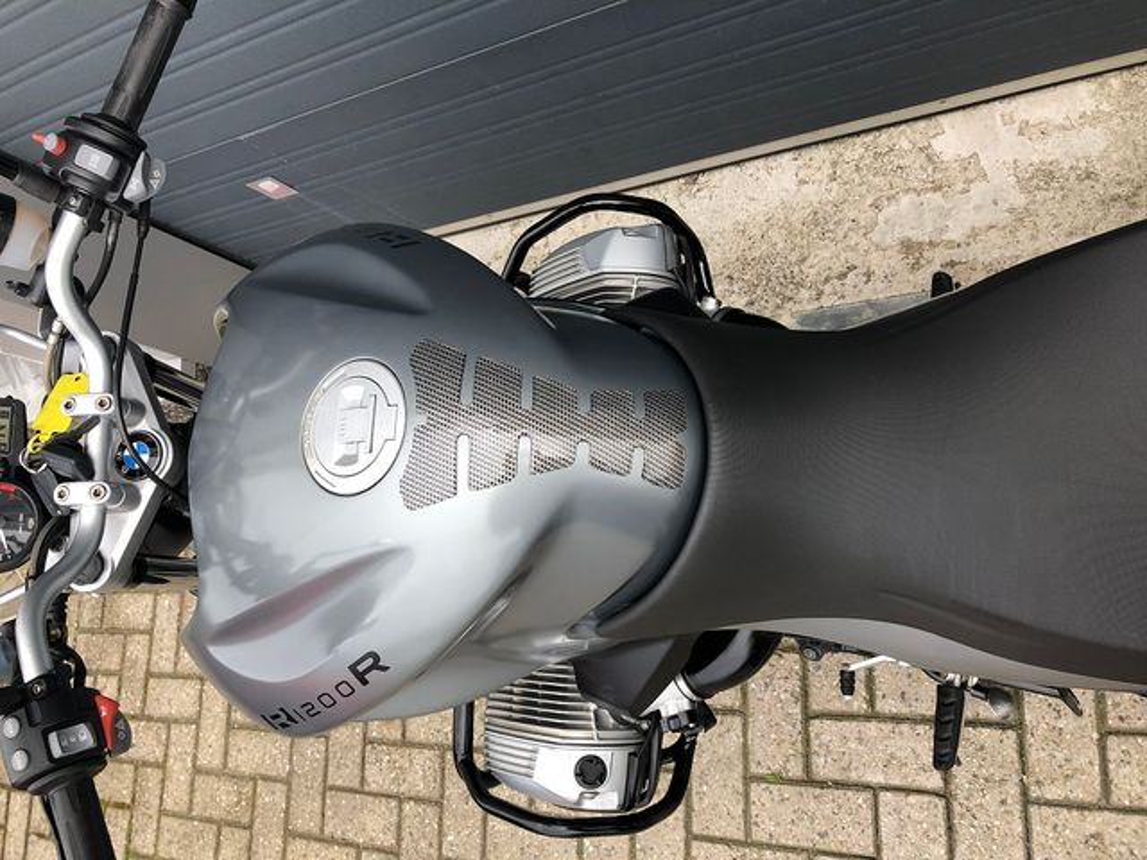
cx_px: 574
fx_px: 928
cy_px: 430
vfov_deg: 49.7
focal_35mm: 28
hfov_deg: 63.4
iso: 40
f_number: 1.8
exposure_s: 1/484
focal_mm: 3.99
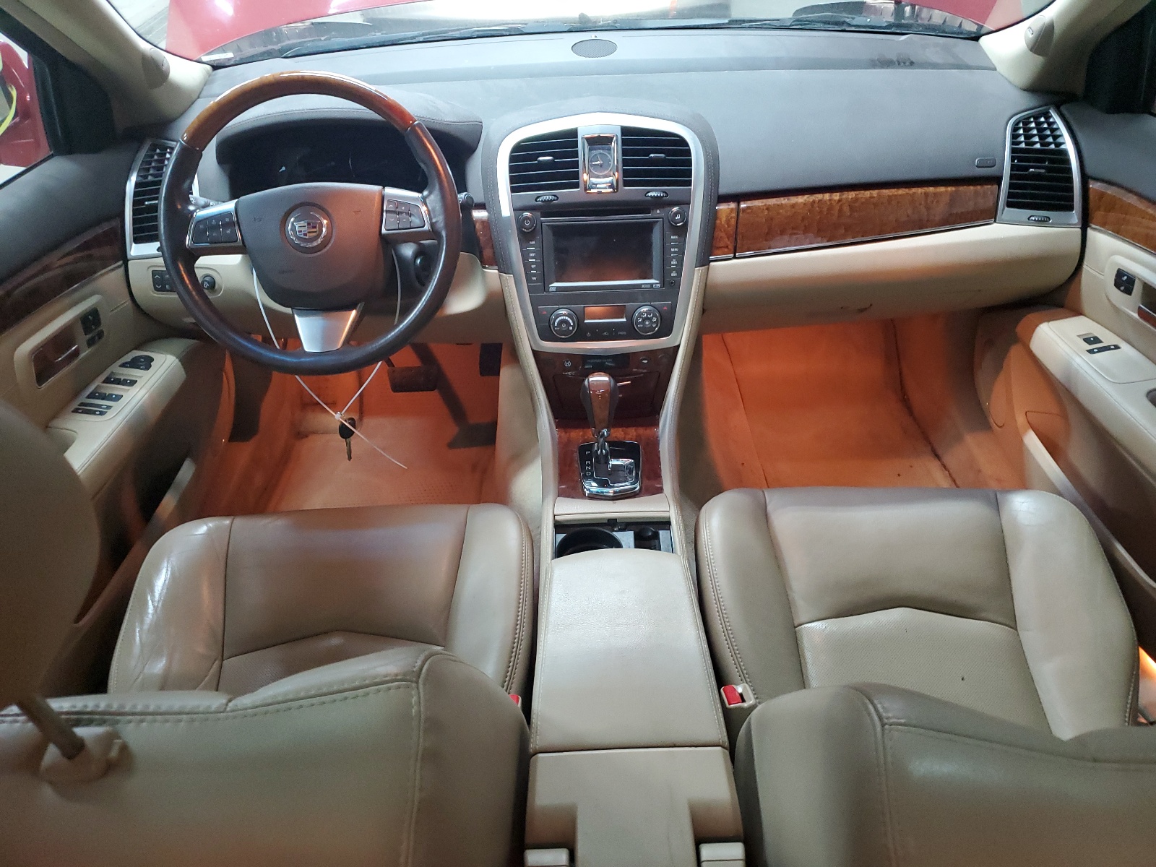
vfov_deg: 53.1
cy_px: 434
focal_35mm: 26
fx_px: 868
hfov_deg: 67.3
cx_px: 578
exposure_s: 1/24
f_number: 1.5
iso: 322
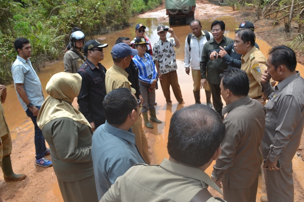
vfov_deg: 40.0
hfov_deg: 57.2
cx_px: 152
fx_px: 279
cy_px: 101
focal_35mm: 33
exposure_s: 1/200
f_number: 7.1
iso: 100
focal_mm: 22
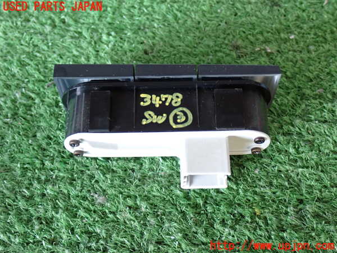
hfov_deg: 38.2
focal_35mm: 50
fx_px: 487
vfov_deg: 29.1
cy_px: 126
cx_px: 168
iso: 800
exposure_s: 1/50
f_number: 3.2
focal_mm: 9.01
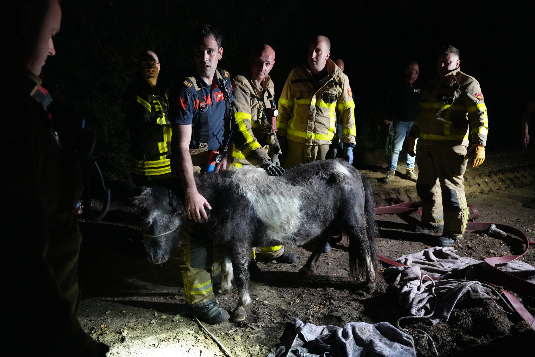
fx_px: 357
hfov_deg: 73.7
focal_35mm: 24
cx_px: 268
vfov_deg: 53.1
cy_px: 178
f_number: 2.8
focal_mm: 24
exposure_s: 1/60
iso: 12800
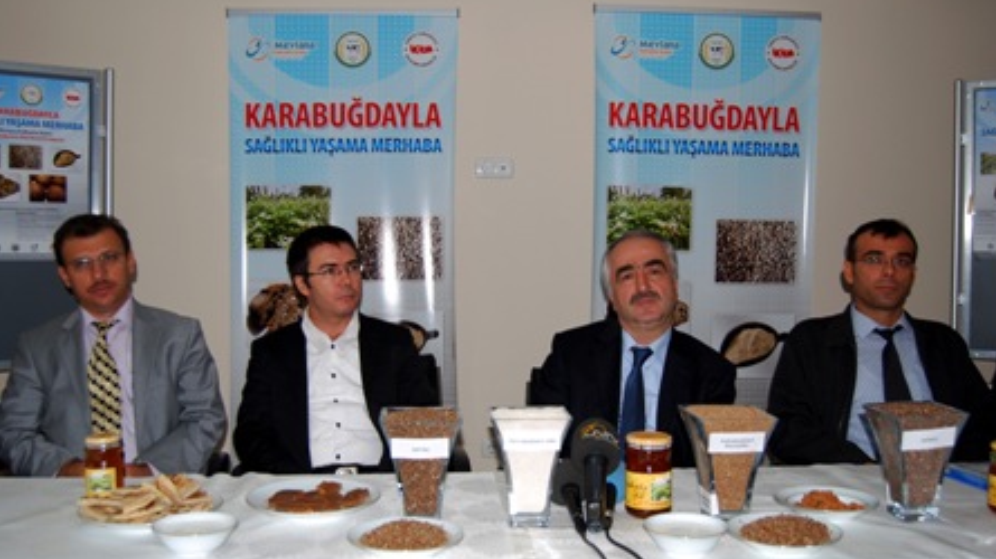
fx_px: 1003
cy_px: 273
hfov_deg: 52.8
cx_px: 499
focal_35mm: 38
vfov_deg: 31.2
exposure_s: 1/60
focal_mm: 24
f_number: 4
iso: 100
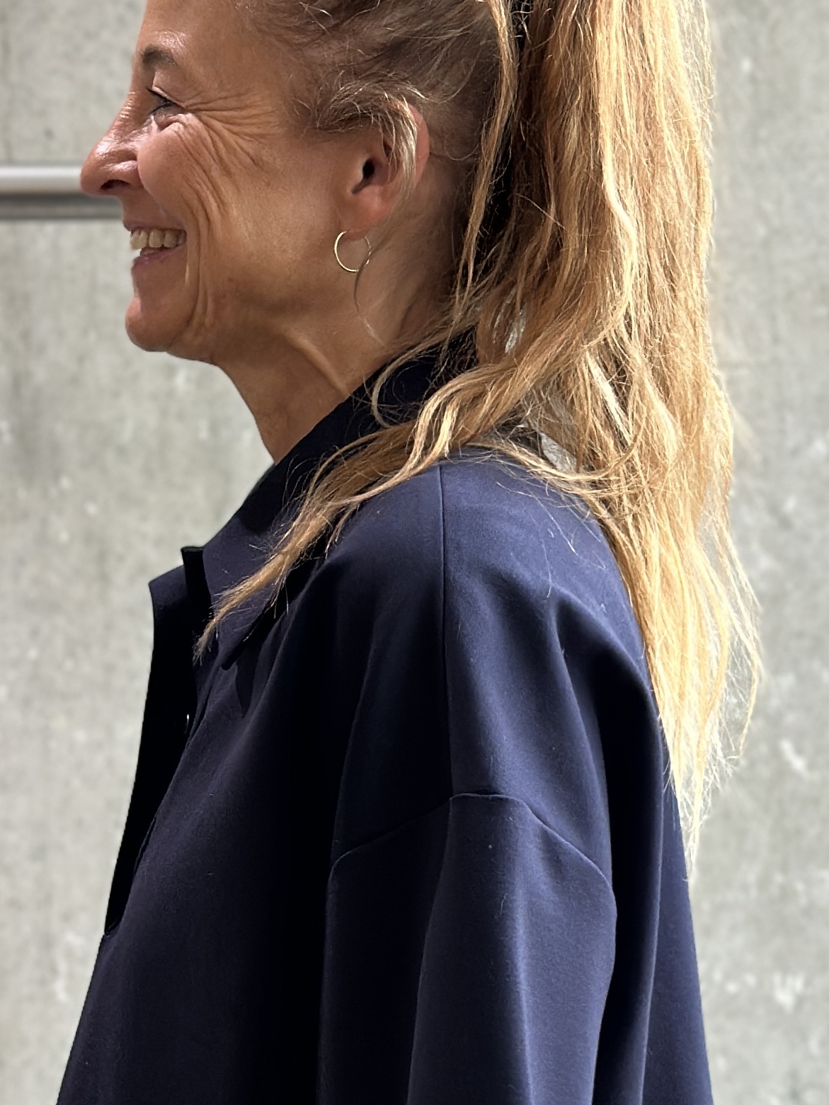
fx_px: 3959
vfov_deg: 15.8
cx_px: 196
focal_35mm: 124
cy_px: 847
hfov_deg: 11.9
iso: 125
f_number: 1.78
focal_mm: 6.86
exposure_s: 1/119
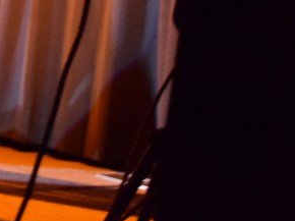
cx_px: -221
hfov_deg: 10.8
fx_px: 1465
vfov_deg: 8.4
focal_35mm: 172
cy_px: -130
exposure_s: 1/13
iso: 6400
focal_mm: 30
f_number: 4.2
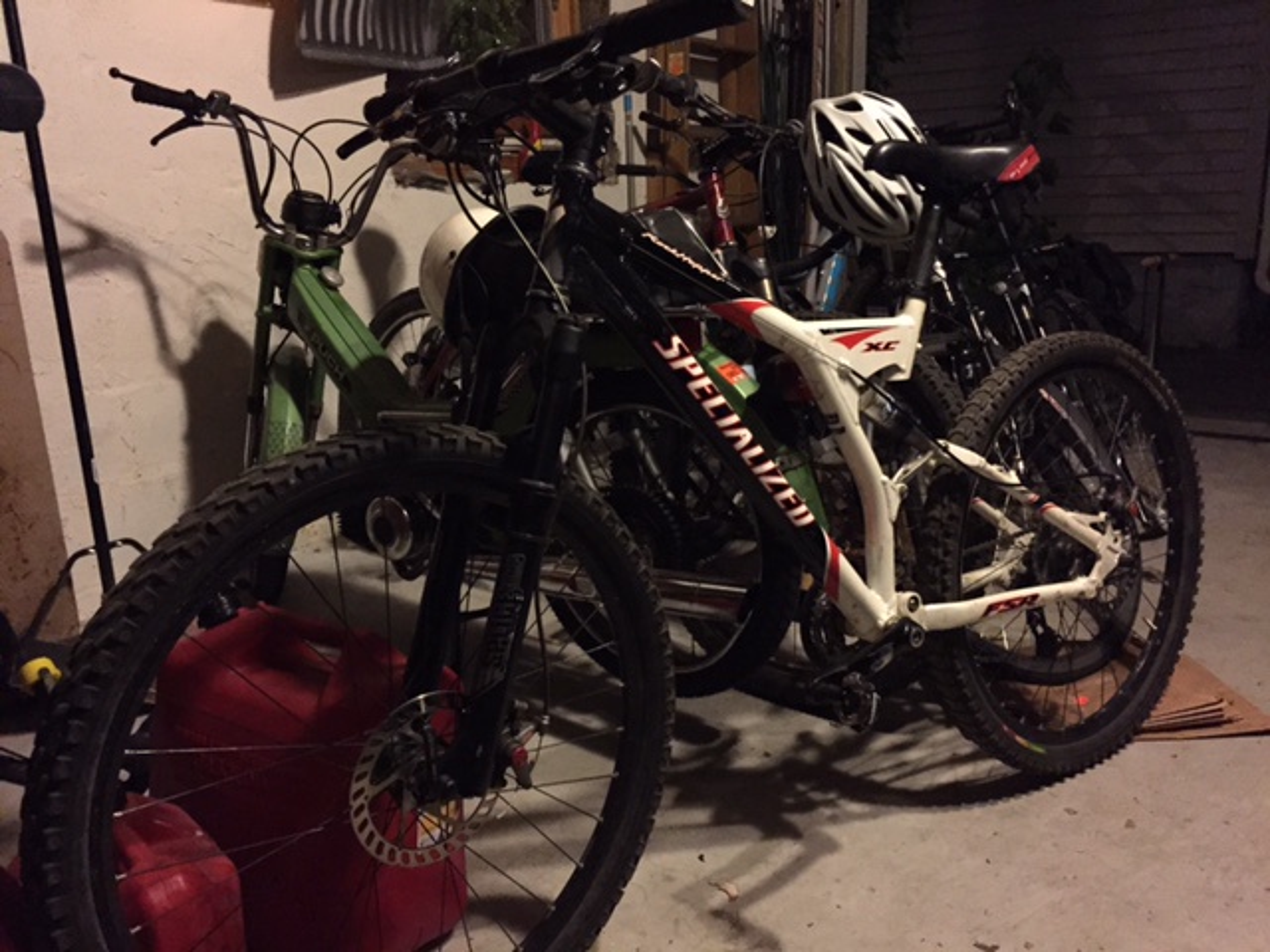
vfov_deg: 48.2
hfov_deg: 61.7
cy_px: 476
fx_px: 1064
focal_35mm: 29
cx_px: 635
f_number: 2.2
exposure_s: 1/15
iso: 500
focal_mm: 4.15
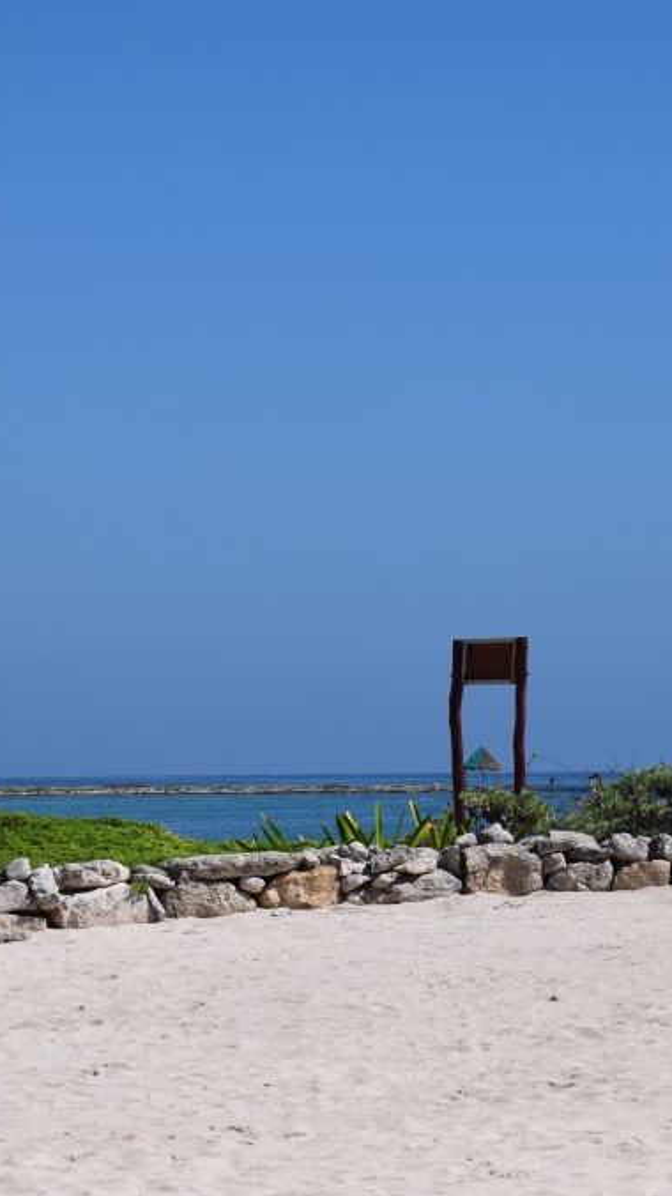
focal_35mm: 157
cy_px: 602
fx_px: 4976
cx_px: 490
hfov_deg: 7.7
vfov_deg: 13.7
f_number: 11
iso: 200
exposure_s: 1/640
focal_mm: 66
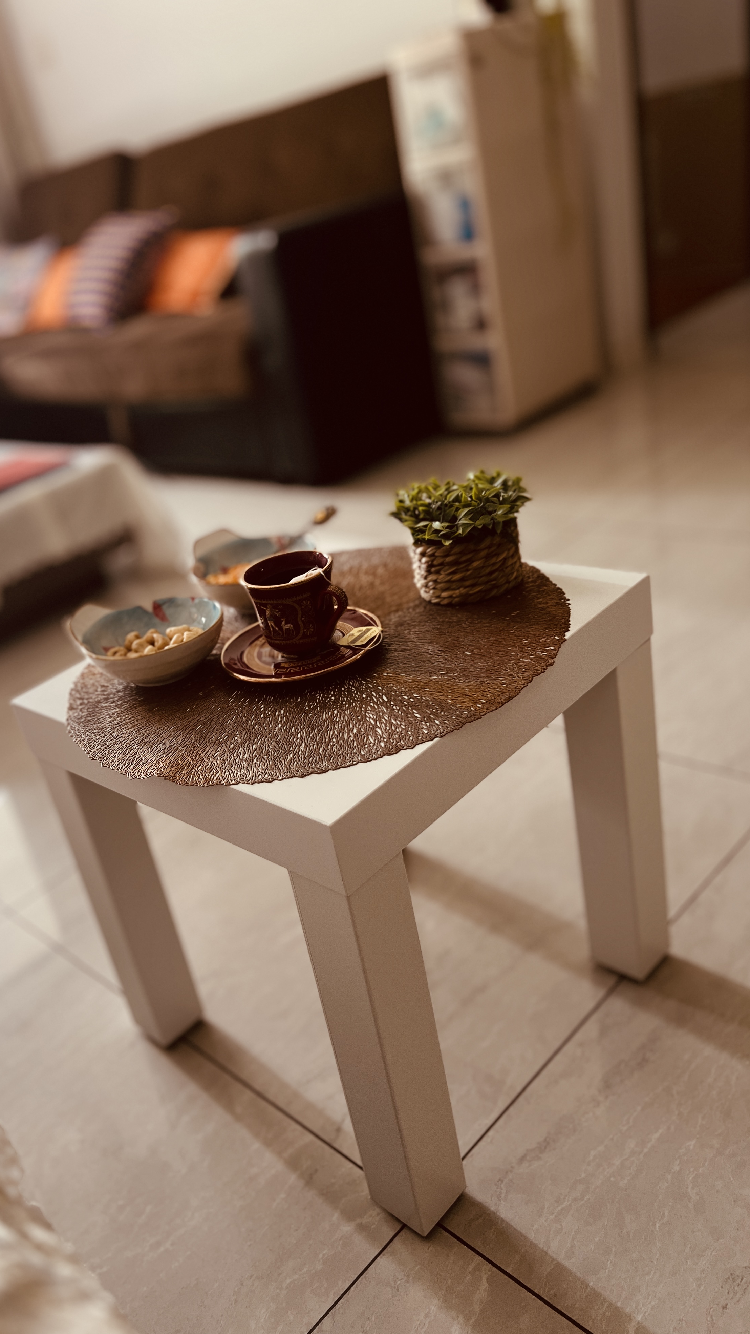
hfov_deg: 39.7
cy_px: 682
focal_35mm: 29
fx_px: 1025
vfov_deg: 66.1
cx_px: 245
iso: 125
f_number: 1.5
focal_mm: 5.7
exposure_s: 1/50
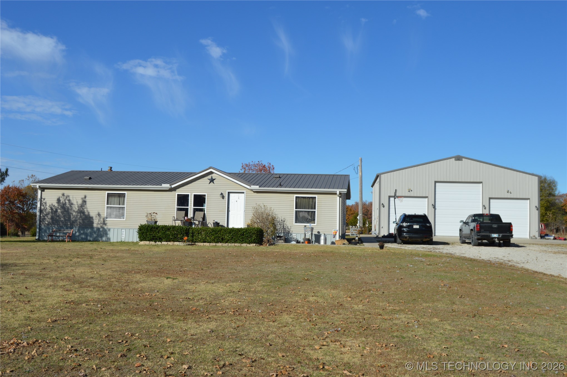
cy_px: 188
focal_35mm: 34
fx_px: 543
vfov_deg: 38.3
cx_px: 284
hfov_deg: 55.2
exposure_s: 1/320
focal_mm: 23
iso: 100
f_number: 9
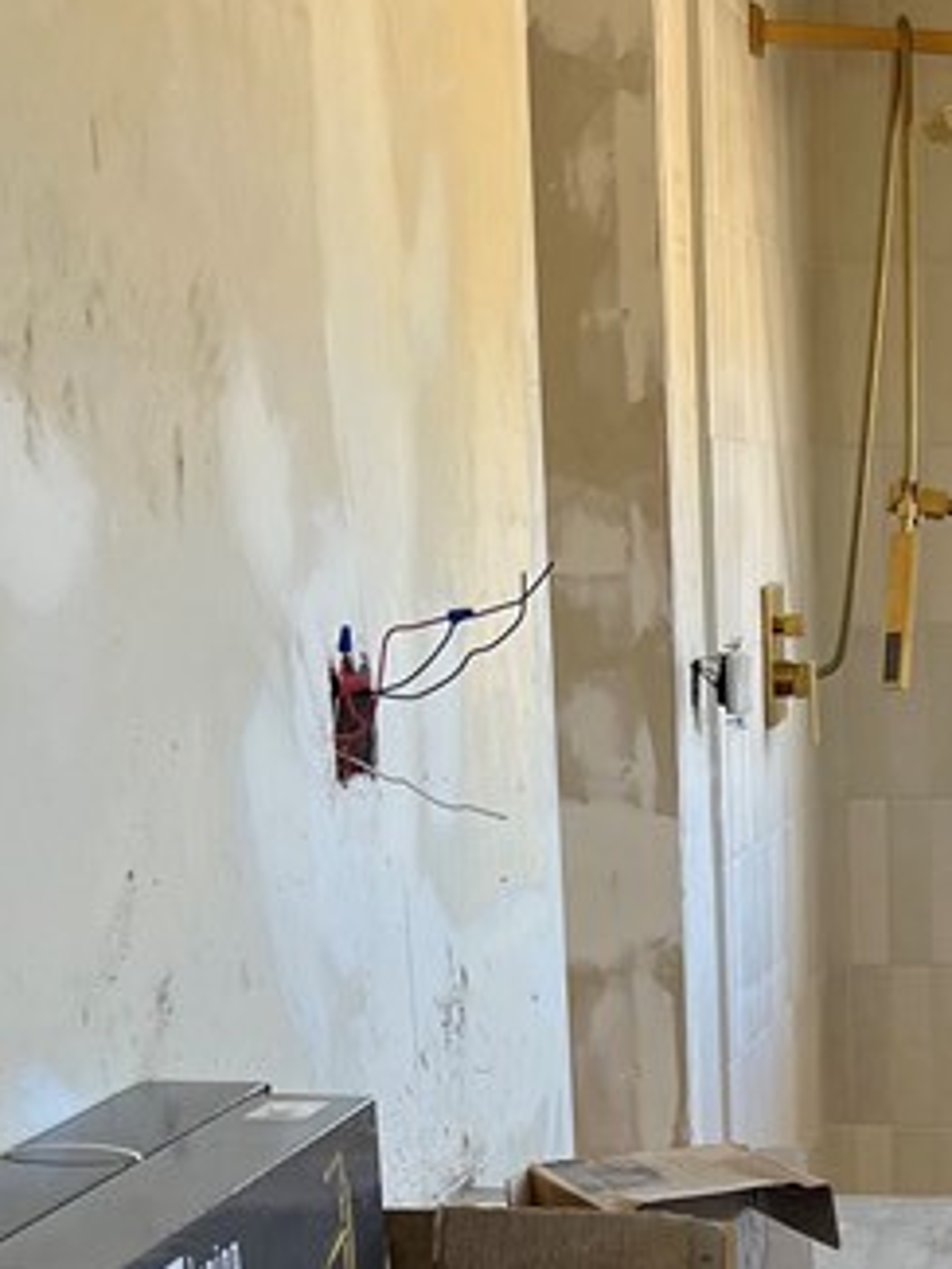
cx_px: 870
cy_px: 1464
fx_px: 3005
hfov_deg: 17.7
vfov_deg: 22.2
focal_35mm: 82
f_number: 1.5
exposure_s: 1/143
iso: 64
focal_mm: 5.7
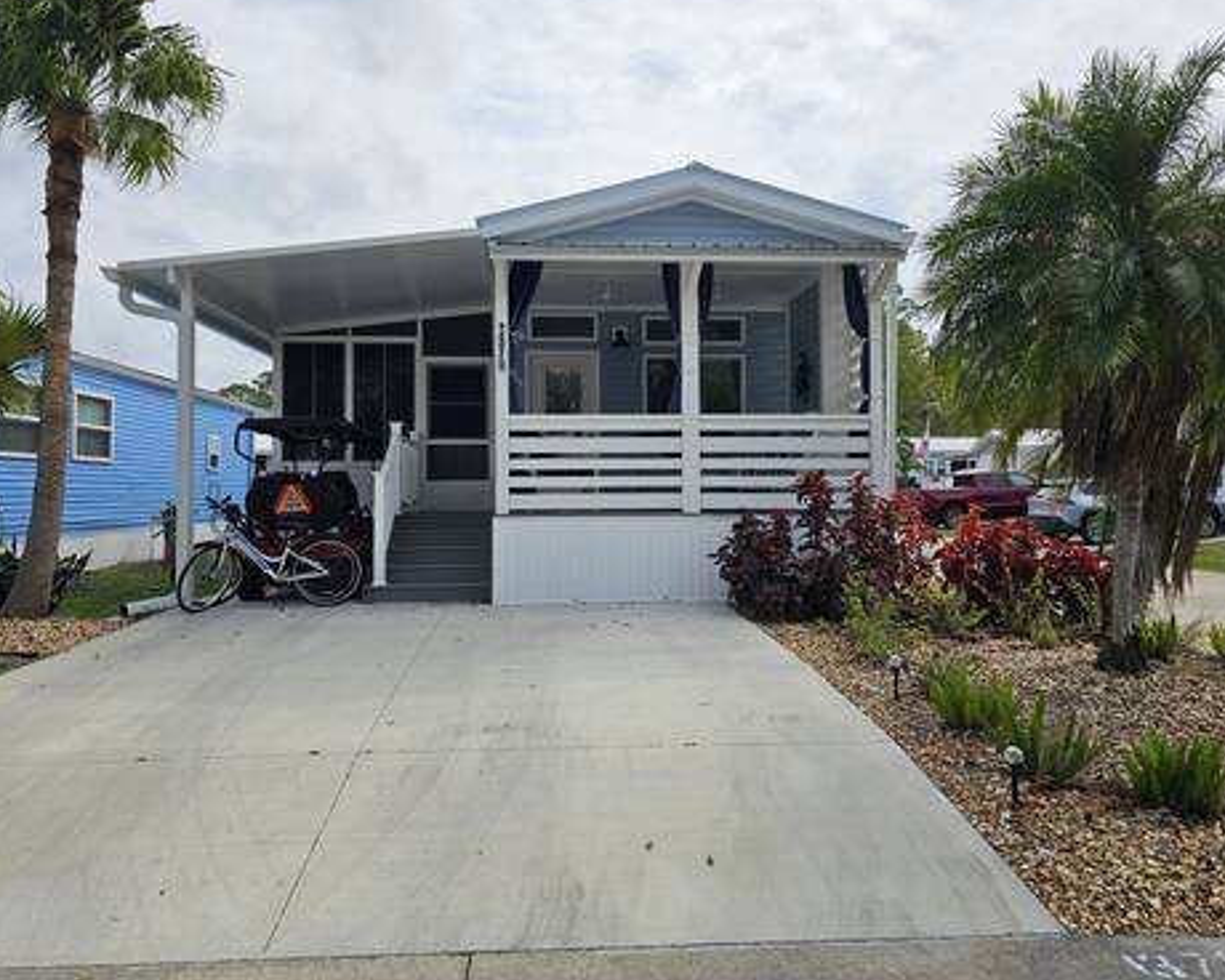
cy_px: 471
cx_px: 628
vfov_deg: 56.8
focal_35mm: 25
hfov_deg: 68.1
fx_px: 906
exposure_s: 1/986
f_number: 1.7
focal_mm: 6.3
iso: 10
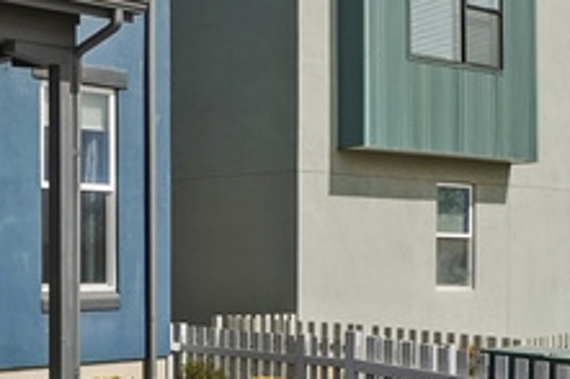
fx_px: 1171
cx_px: 75
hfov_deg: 26.6
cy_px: 263
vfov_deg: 18.3
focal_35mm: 74
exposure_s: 1/8000
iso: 250
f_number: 9
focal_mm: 16
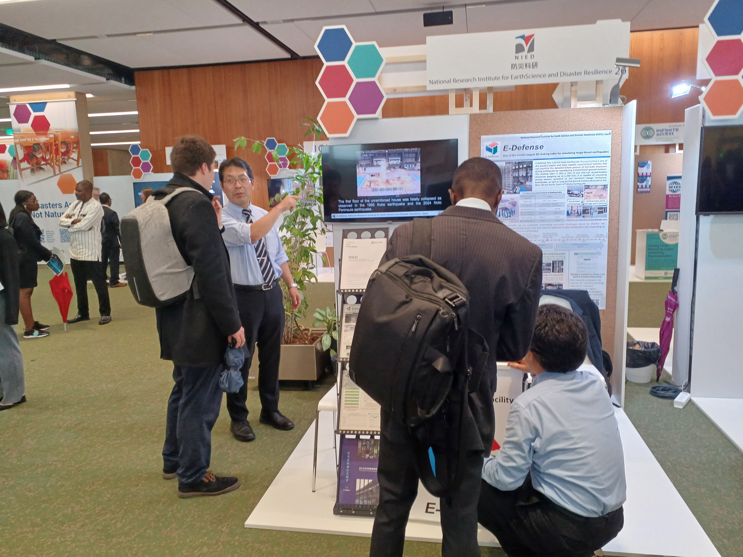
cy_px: 278
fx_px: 580
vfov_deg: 51.4
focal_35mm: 27
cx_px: 372
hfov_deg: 65.3
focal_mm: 3.58
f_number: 1.9
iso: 80
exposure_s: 1/50
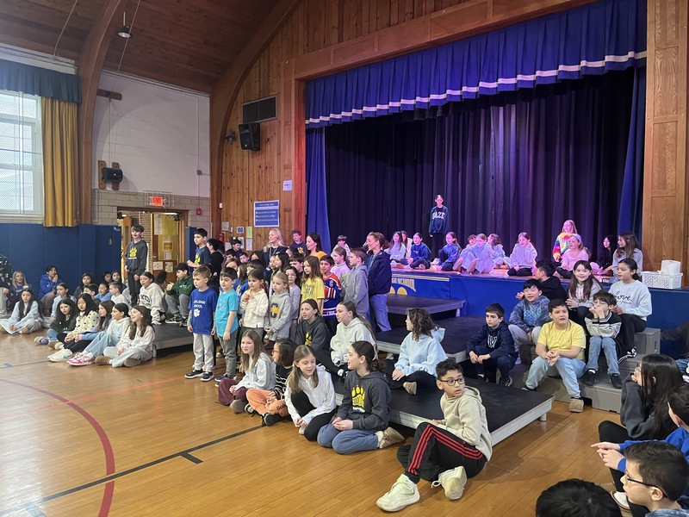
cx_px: 344
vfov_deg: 53.1
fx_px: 518
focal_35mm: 26
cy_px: 258
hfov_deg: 67.3
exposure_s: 1/60
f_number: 1.6
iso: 500
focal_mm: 5.1
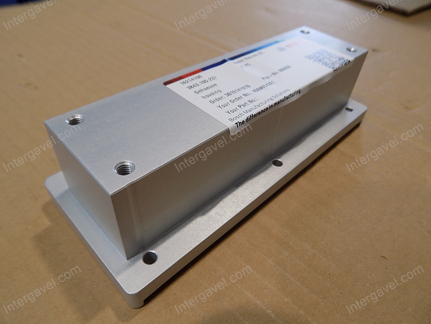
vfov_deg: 56.8
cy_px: 162
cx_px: 216
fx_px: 299
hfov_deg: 71.6
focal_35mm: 24
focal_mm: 4.3
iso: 125
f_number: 3.1
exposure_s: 1/30
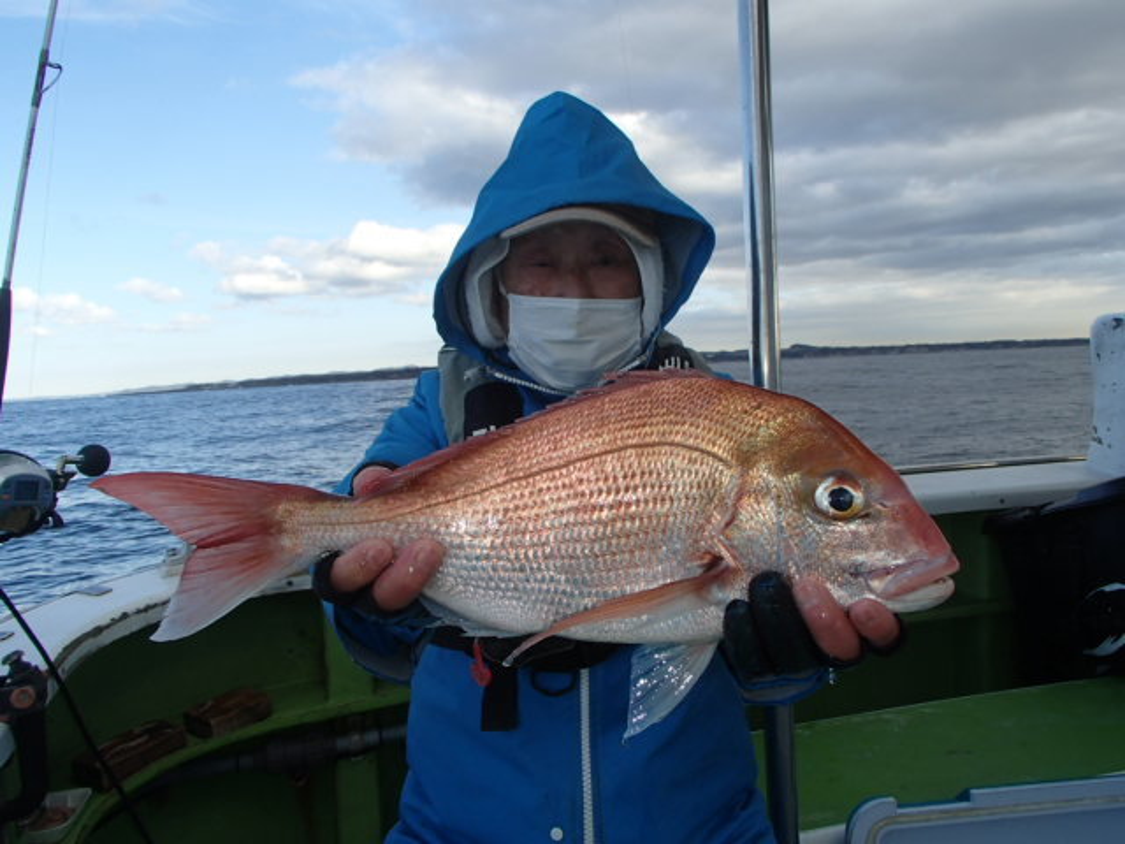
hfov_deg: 63.4
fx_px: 910
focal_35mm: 28
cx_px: 562
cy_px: 422
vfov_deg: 49.7
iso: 100
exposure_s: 1/400
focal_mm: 5
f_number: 3.9
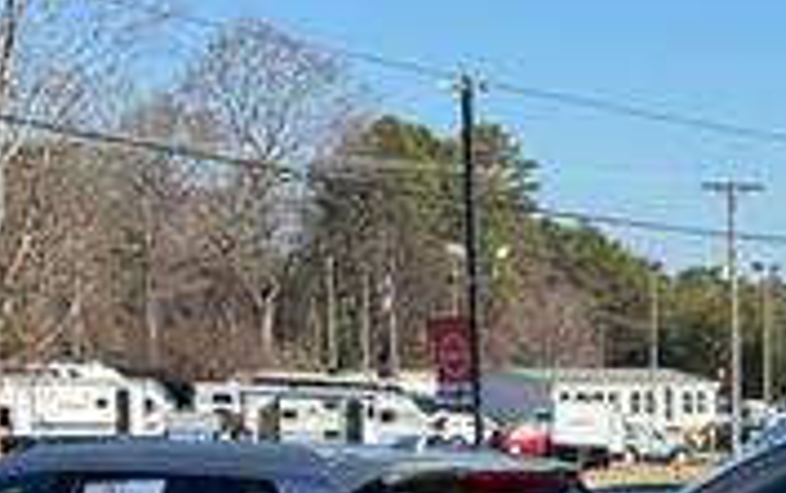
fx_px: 3109
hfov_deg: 13.9
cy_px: 786
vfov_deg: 8.8
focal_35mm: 145
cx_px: 1004
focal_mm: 6.76
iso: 64
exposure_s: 1/2110
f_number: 1.78
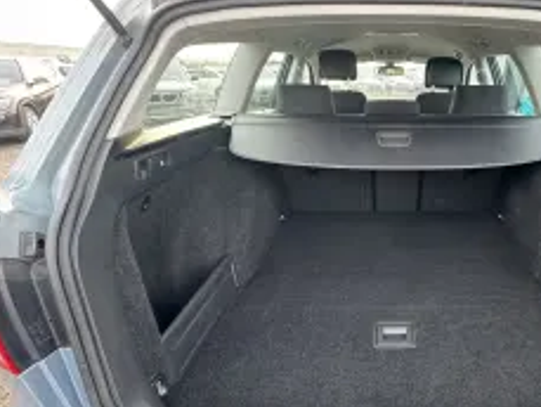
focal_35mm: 22
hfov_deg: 71.8
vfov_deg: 60.8
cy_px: 234
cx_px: 397
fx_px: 344
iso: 400
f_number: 2.2
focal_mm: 2.22
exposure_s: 1/60
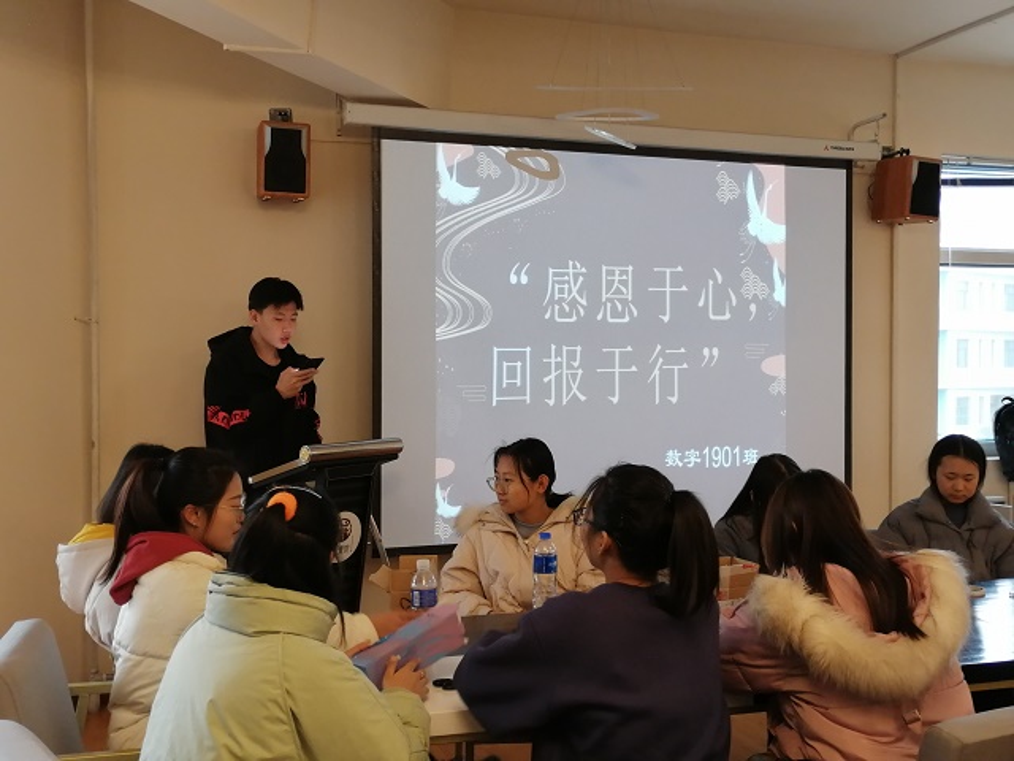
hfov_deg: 51.4
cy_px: 380
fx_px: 1055
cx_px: 507
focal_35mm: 36
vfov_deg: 39.7
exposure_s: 1/33.3
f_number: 1.8
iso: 160
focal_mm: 3.96
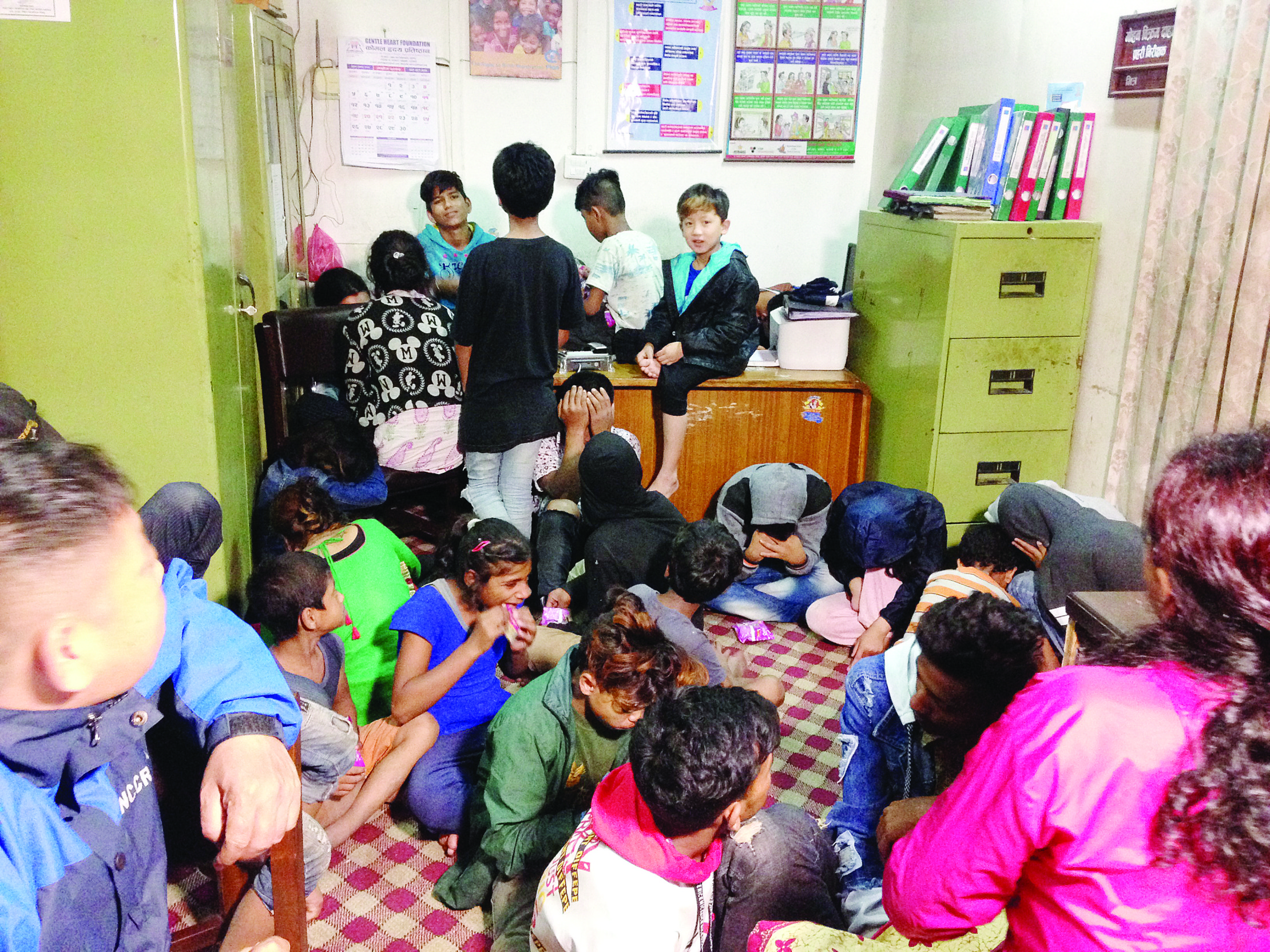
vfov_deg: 42.9
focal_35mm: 33
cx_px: 635
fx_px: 1211
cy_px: 476
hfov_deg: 55.4
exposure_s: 1/17
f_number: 2.4
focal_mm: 4.12
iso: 400
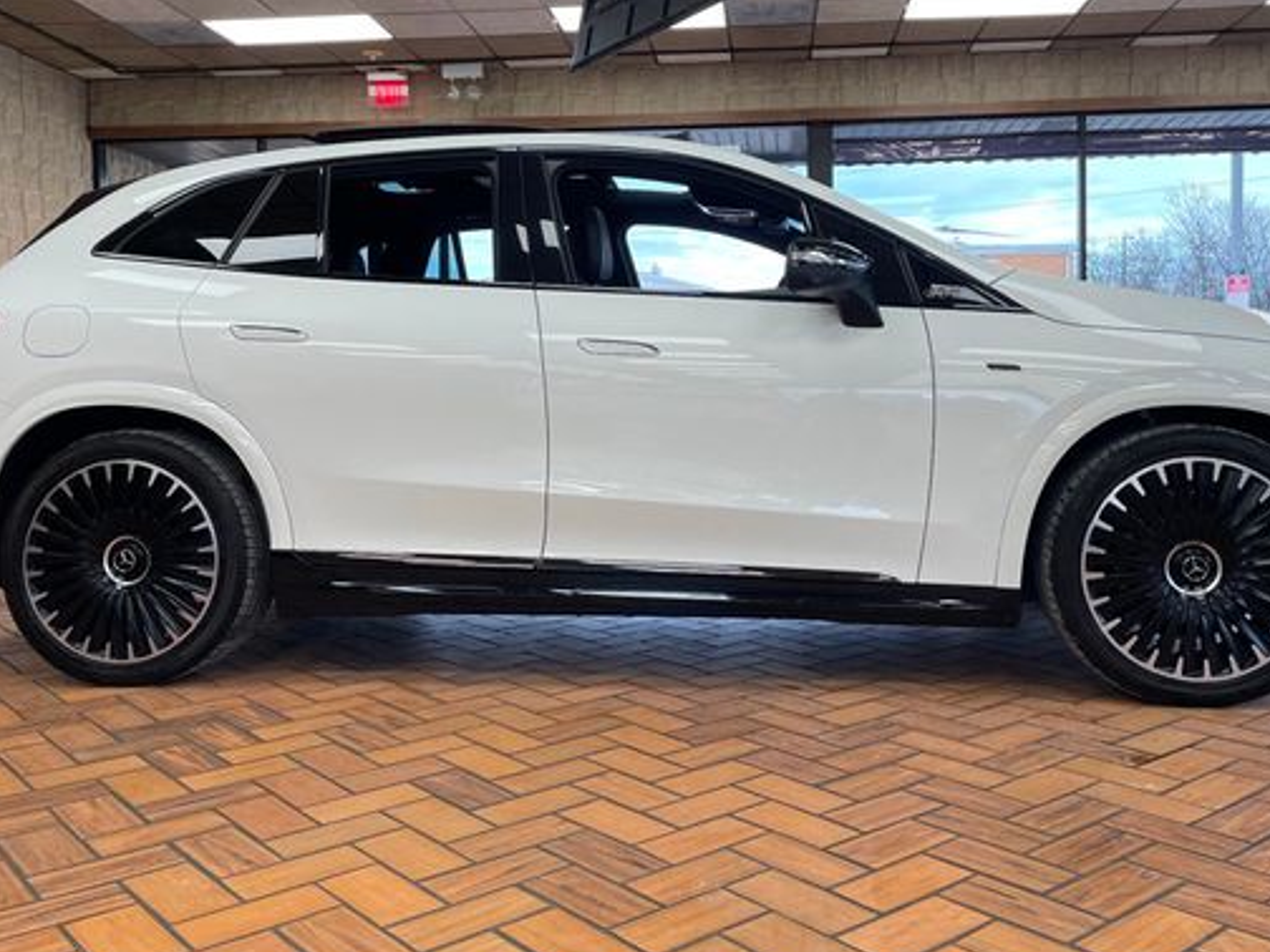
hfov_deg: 55.3
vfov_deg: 42.9
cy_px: 418
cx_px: 678
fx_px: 1211
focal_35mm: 33
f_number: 1.6
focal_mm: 4.2
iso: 50
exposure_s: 1/120
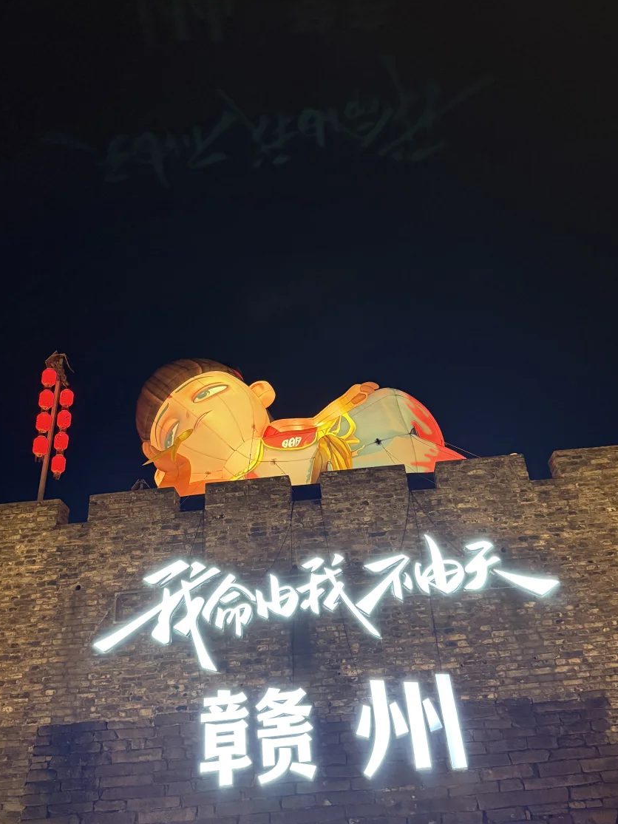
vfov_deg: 58.2
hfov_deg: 45.4
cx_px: 301
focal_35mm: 31
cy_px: 364
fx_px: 738
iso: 640
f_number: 1.78
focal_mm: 6.76
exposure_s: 1/33
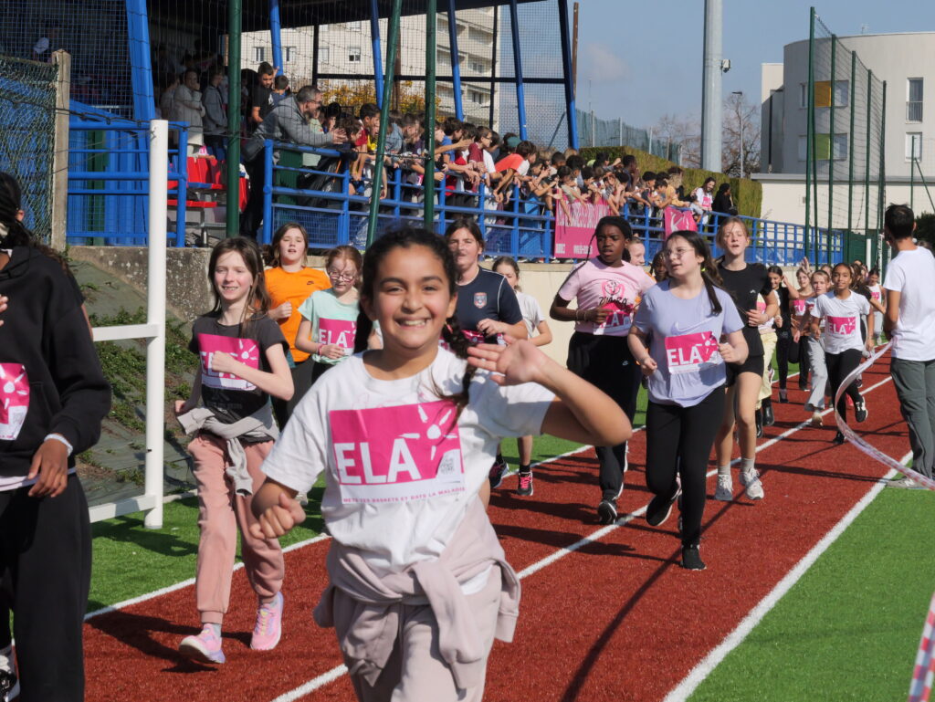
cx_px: 468
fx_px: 2810
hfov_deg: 18.9
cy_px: 351
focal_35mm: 104
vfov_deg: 14.2
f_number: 13
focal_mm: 52
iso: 2000
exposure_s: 1/3200
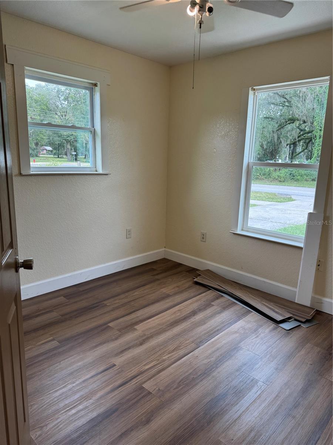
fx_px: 308
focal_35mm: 24
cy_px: 222
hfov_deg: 56.8
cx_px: 166
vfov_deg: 71.6
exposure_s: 1/139
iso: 80
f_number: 1.78
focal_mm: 6.76
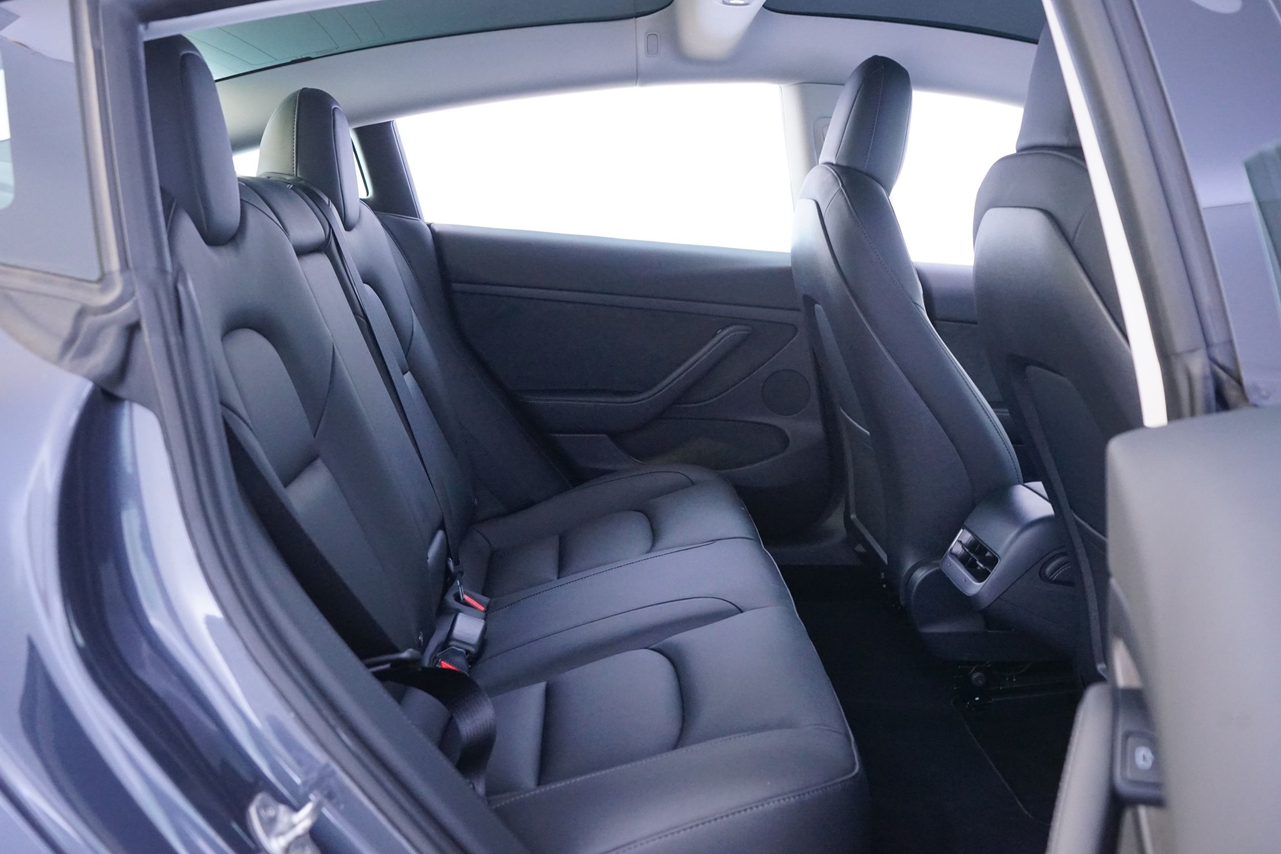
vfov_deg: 42.3
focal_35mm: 31
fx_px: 1103
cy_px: 427
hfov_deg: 60.3
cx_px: 640
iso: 3200
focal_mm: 31
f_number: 5.6
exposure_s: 1/10
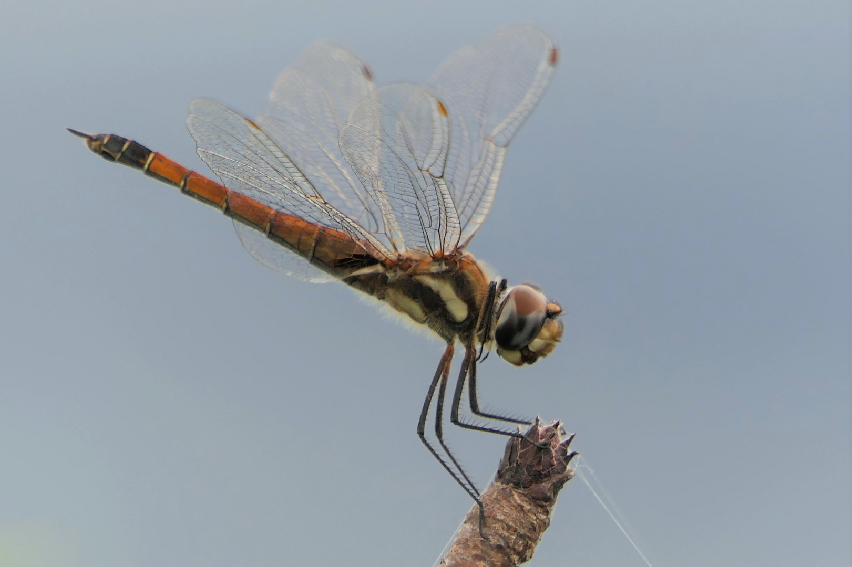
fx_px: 11357
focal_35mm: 480
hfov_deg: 4.3
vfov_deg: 2.9
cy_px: 284
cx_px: 426
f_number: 4.5
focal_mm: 176
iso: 125
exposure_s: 1/200
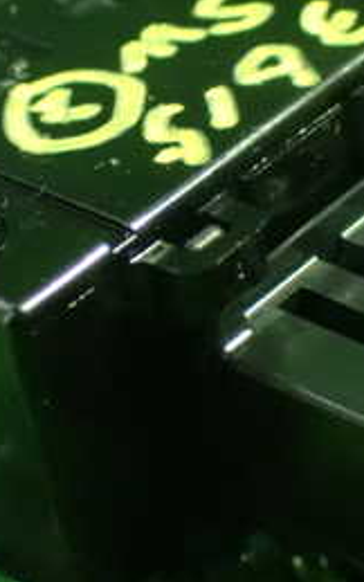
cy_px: 231
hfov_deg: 12.1
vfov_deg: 19.3
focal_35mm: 108
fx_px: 1713
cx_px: 139
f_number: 2.9
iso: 1600
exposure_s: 1/20
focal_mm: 7.84
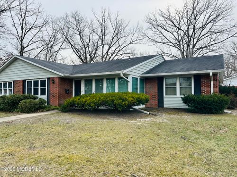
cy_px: 88
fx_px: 164
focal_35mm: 24
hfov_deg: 71.6
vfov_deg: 56.8
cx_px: 118
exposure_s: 1/2028
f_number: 1.78
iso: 80
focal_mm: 6.86
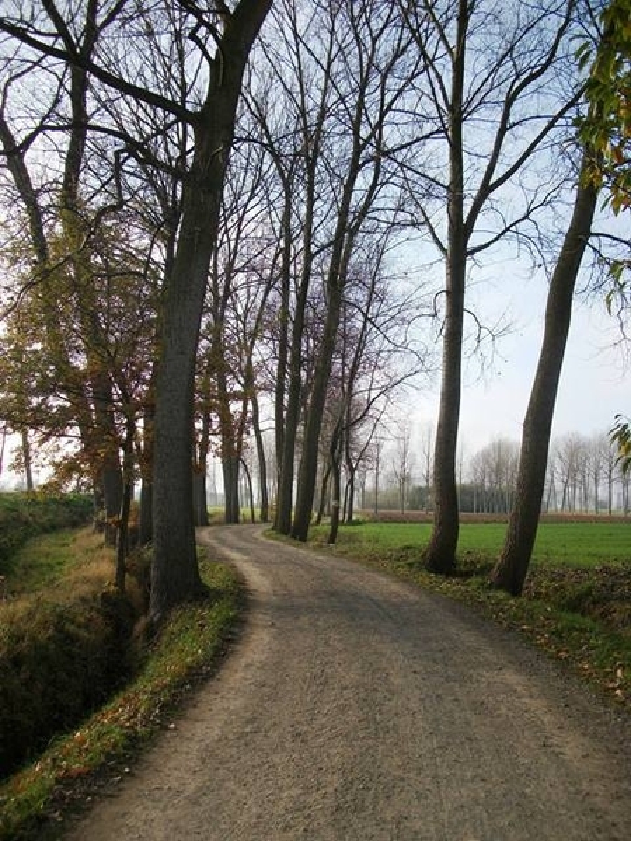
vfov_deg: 56.8
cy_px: 420
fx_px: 778
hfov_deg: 44.2
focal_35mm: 32
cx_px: 316
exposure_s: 1/800
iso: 80
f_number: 2.9
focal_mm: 5.7
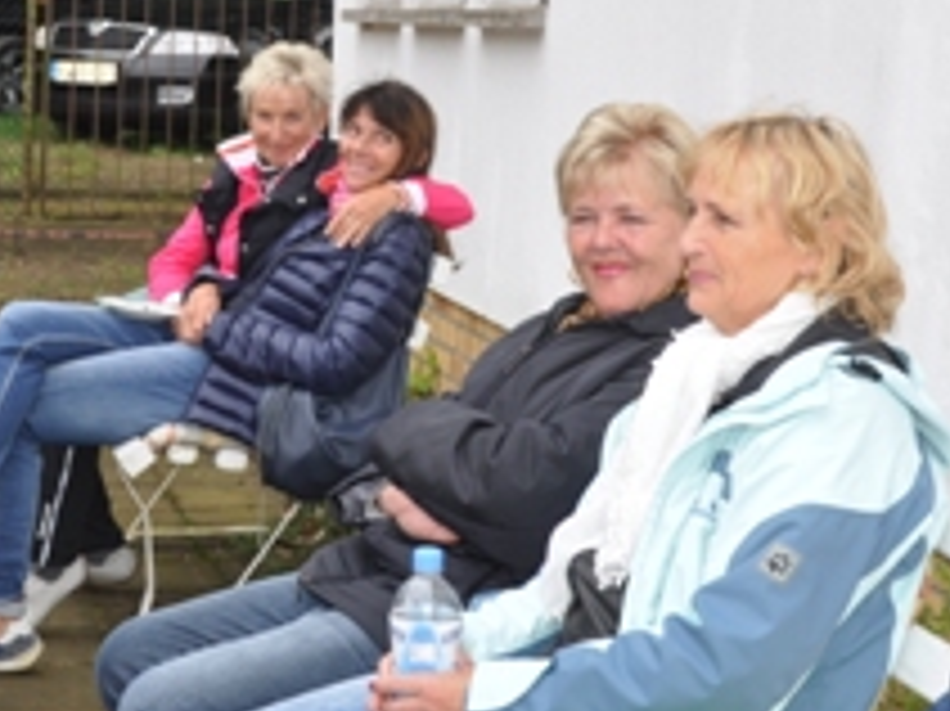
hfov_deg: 21.3
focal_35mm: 92
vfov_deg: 16.0
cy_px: 162
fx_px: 2523
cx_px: 401
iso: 200
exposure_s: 1/200
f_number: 7.1
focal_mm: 30
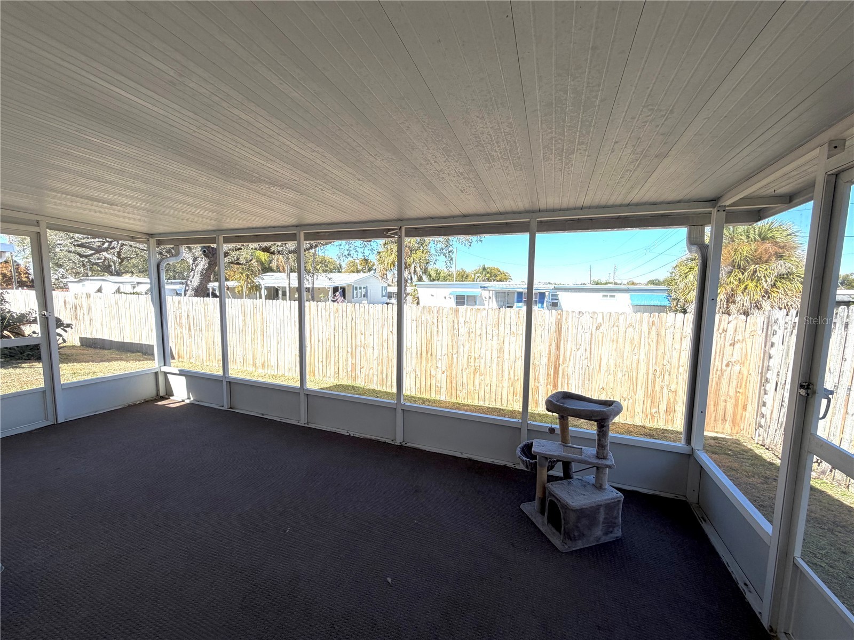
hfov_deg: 102.1
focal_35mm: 14
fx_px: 345
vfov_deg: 85.7
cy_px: 320
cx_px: 427
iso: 50
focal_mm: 2.22
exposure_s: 1/502
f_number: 2.2
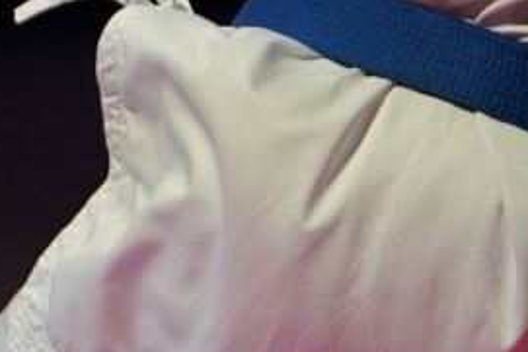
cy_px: -578
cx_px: -442
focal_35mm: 1057
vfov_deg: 1.3
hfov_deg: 1.9
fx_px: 15510
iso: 1250
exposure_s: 1/1000
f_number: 2.8
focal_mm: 159
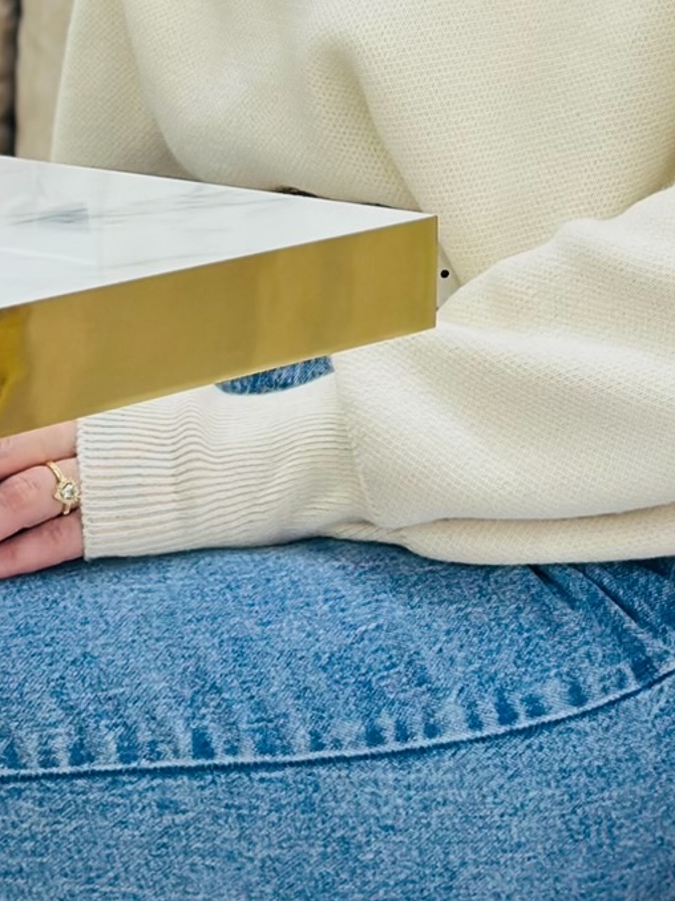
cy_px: -435
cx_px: 262
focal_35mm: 145
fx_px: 3772
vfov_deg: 12.9
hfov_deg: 10.2
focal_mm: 6.86
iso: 100
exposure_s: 1/100
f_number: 1.78
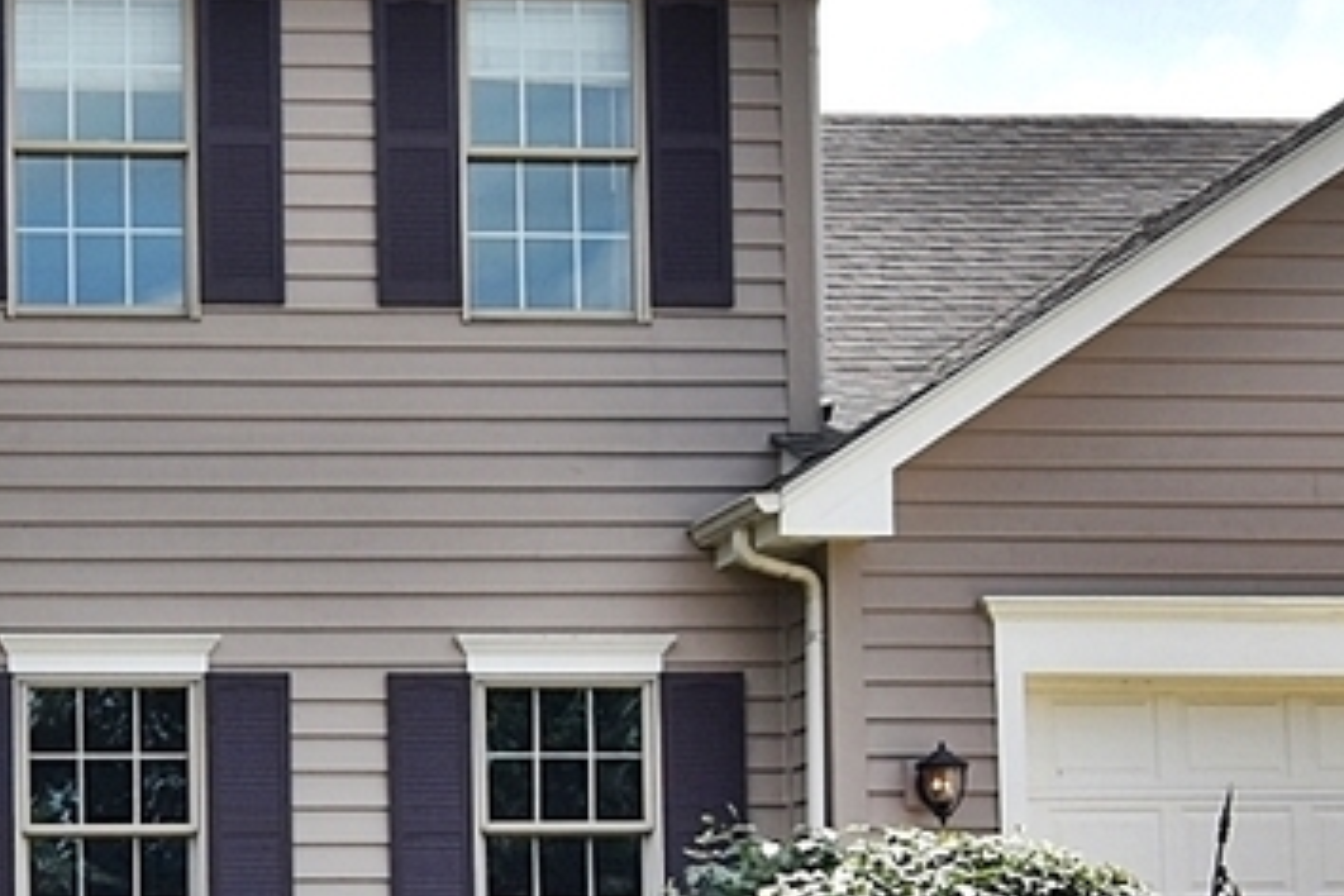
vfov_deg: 14.1
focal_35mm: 96
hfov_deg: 20.7
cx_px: 53
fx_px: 3584
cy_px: 866
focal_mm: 14
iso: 200
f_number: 9.5
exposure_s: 1/350
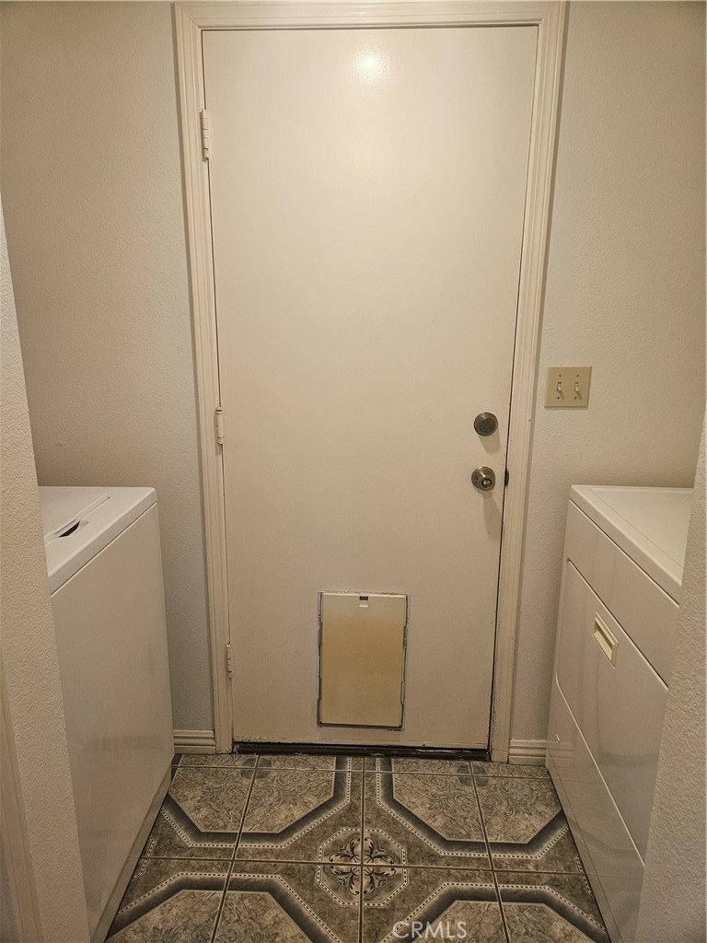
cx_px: 354
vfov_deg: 73.9
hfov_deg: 58.9
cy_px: 472
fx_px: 626
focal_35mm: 23
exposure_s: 1/120
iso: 125
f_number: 1.8
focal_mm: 5.4
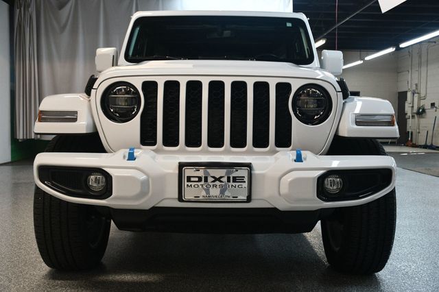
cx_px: 220
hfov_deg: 48.5
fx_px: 488
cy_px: 146
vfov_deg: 33.4
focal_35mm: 40
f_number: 4
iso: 1250
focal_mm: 27
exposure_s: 1/125
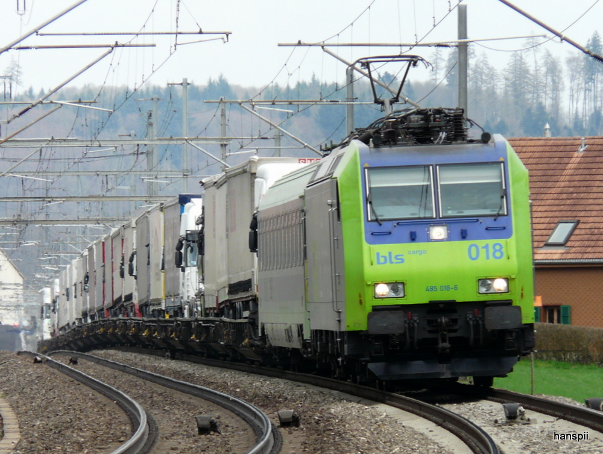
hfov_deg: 5.5
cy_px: 227
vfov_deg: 4.1
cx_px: 302
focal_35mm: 362
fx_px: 6315
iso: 100
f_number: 5
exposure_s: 1/200
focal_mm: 59.5
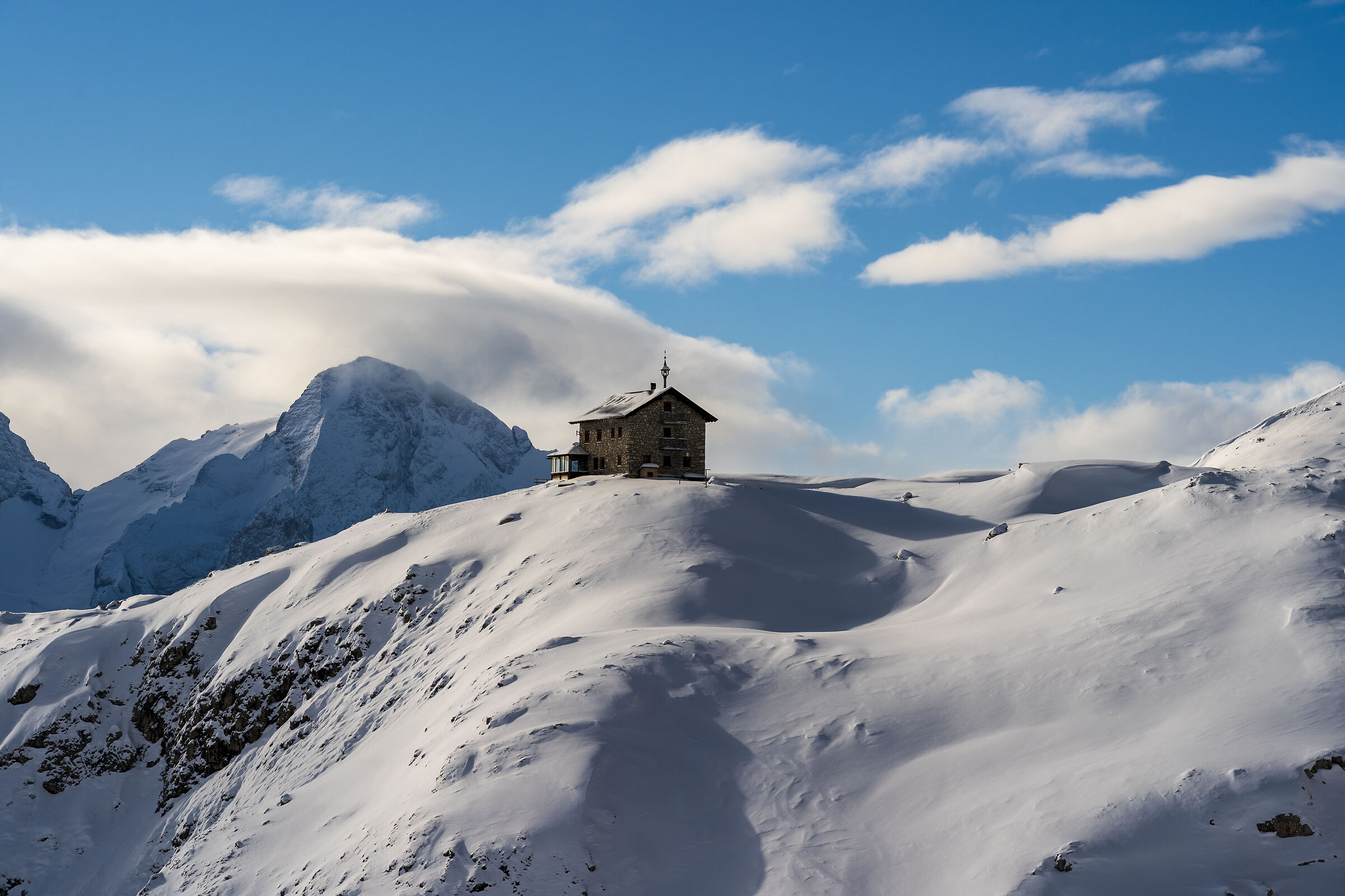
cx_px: 672
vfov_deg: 13.0
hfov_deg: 19.5
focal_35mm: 105
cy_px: 448
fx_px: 3923
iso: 100
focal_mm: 105
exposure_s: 1/640
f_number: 9
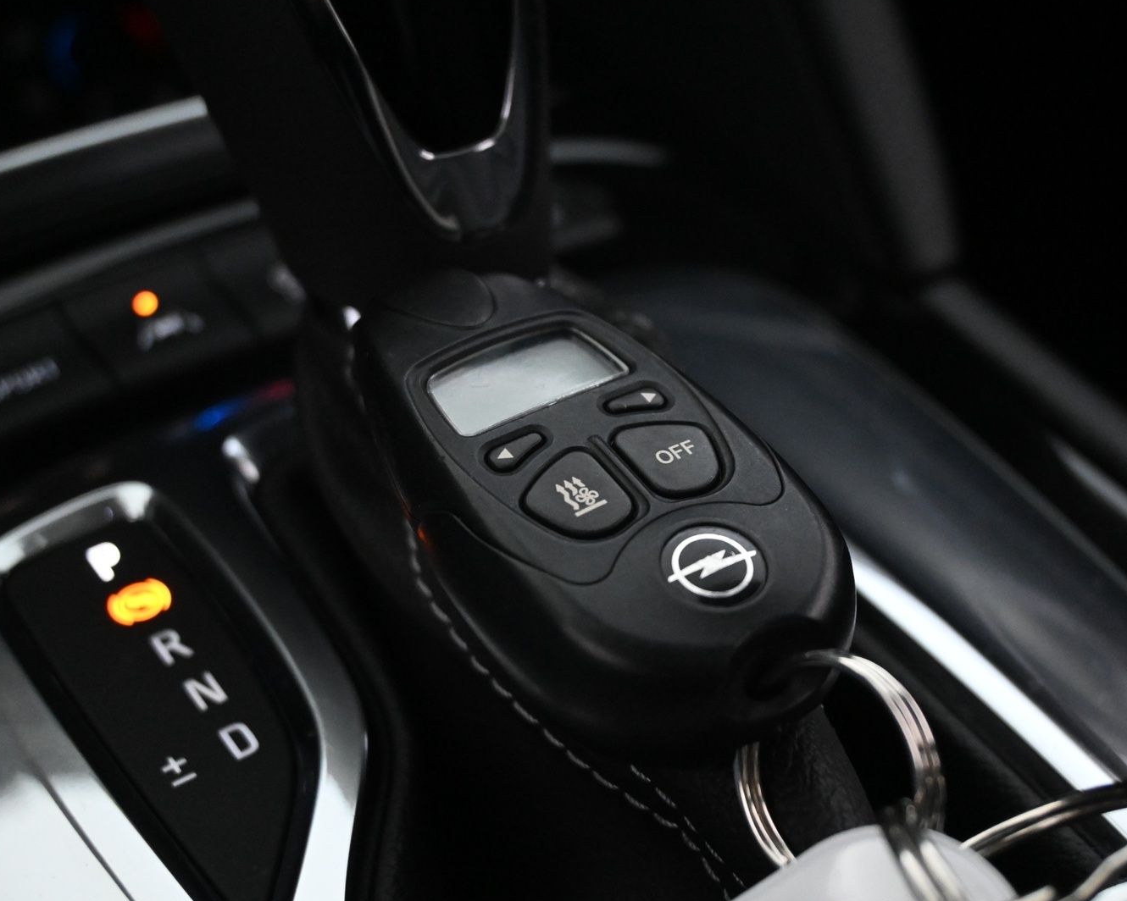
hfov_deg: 33.2
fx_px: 1887
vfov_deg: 26.9
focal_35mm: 57
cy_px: 445
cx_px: 653
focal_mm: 33
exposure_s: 1/50
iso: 5600
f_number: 5
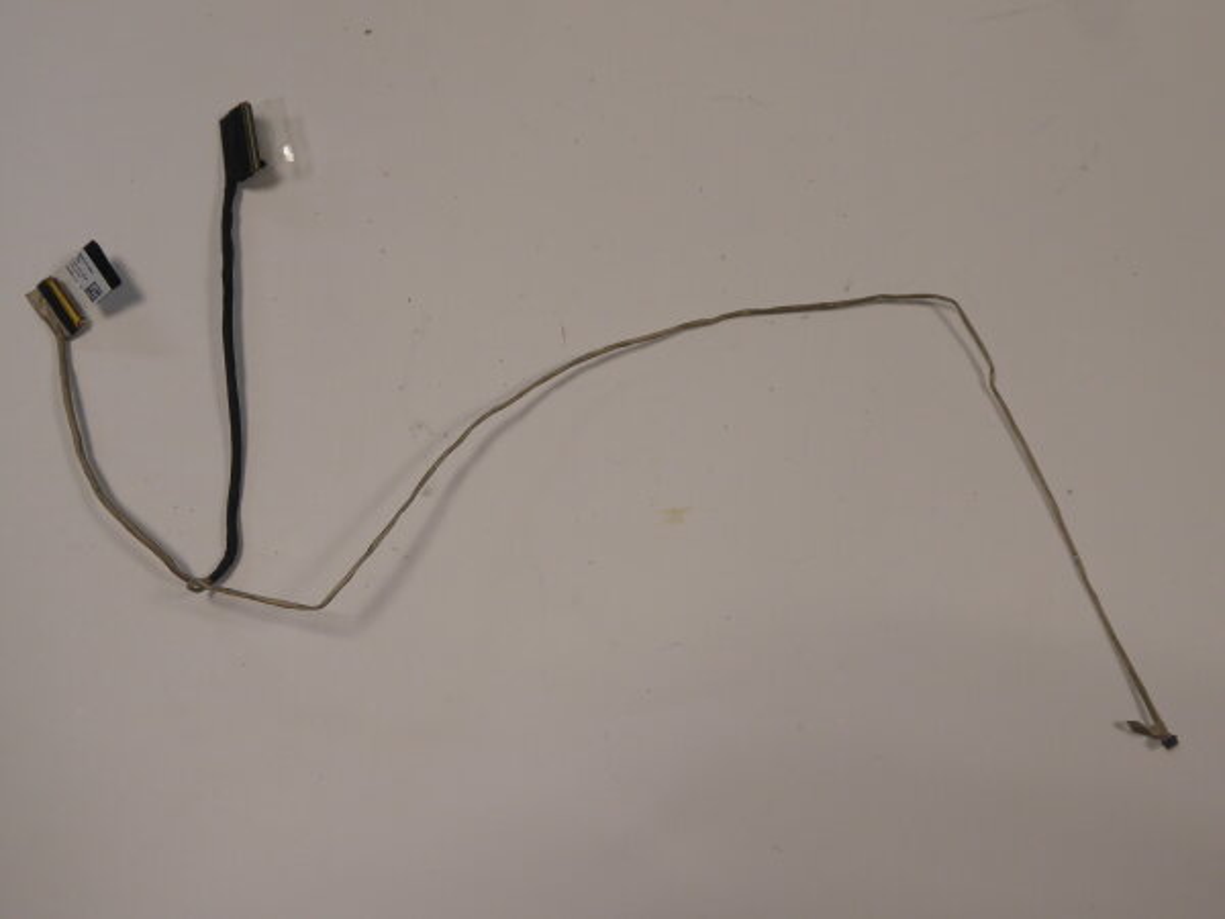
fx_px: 1274
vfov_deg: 39.7
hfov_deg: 51.4
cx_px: 612
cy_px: 460
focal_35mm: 36
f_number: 3.7
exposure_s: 1/60
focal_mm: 6.3
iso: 160
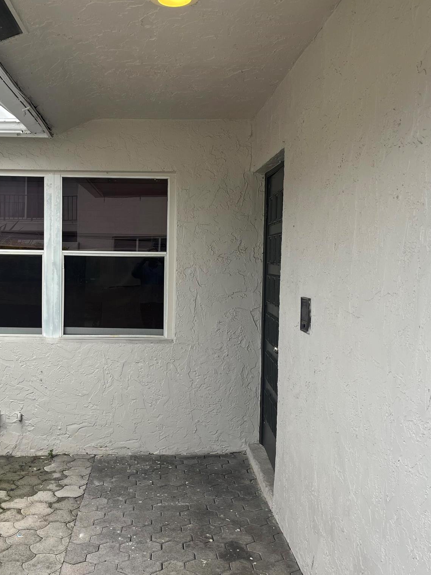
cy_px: 287
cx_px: 151
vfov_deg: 52.6
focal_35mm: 35
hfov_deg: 40.3
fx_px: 581
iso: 32
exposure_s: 1/138
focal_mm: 5.1
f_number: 1.6
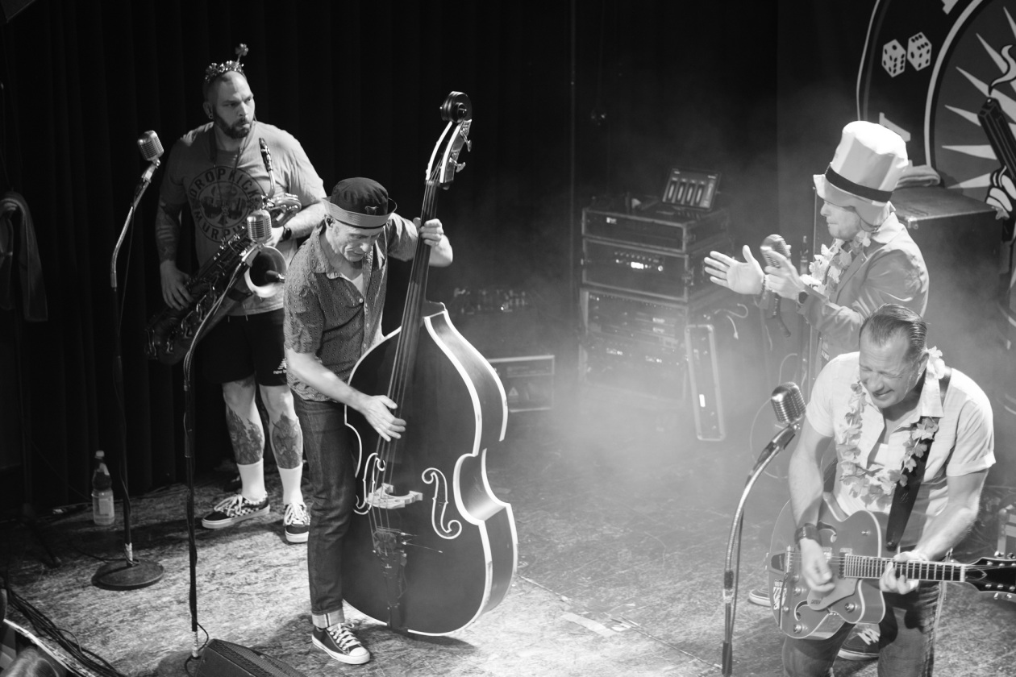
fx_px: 2117
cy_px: 338
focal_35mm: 75
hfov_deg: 27.0
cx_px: 508
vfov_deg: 18.2
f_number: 1.8
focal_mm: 50
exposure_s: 1/80
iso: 640
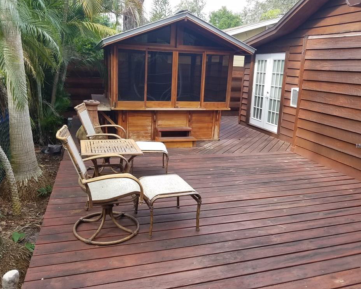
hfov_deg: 62.2
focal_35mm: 28
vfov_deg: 51.5
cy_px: 146
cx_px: 180
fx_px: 299
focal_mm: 4.2
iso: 50
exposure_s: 1/265
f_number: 1.7
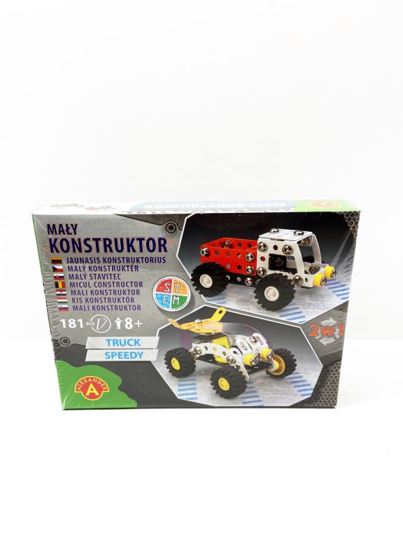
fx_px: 404
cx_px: 202
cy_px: 269
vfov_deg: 67.3
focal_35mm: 26
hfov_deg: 53.1
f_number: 1.8
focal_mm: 4.25
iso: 32
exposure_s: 1/139
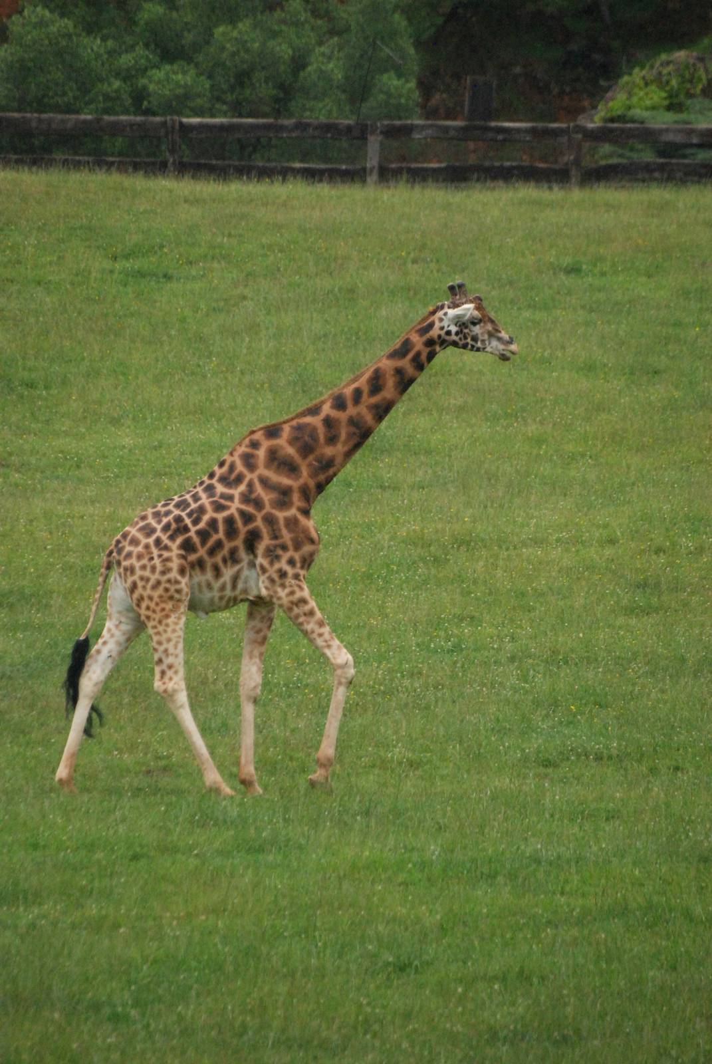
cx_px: 356
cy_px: 532
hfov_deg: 3.8
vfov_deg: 5.7
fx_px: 10649
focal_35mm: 360
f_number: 5.3
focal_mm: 240
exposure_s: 1/1250
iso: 1600
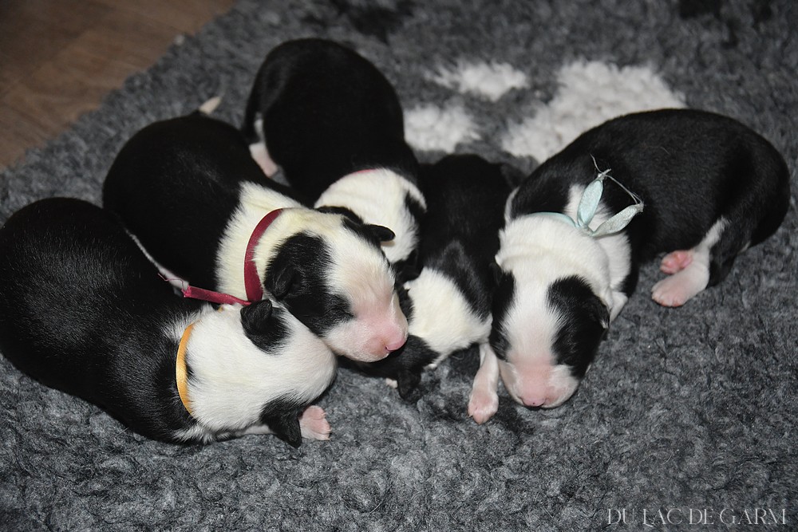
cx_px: 399
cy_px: 266
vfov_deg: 29.3
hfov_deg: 42.7
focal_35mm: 46
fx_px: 1020
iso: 1800
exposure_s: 1/60
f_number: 3.3
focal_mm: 31
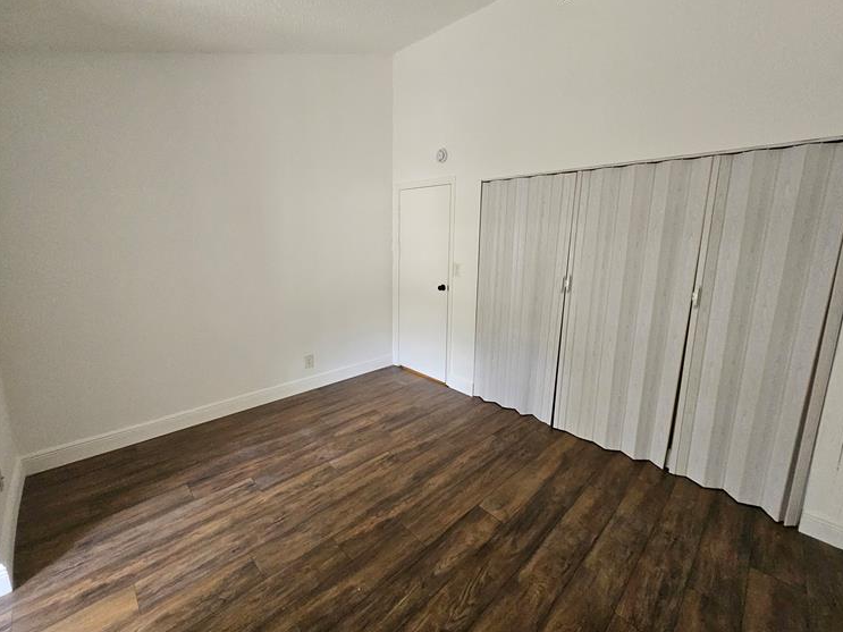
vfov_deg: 85.6
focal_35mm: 14
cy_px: 301
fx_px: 341
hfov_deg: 101.9
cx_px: 447
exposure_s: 1/60
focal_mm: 1.74
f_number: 2.2
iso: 400
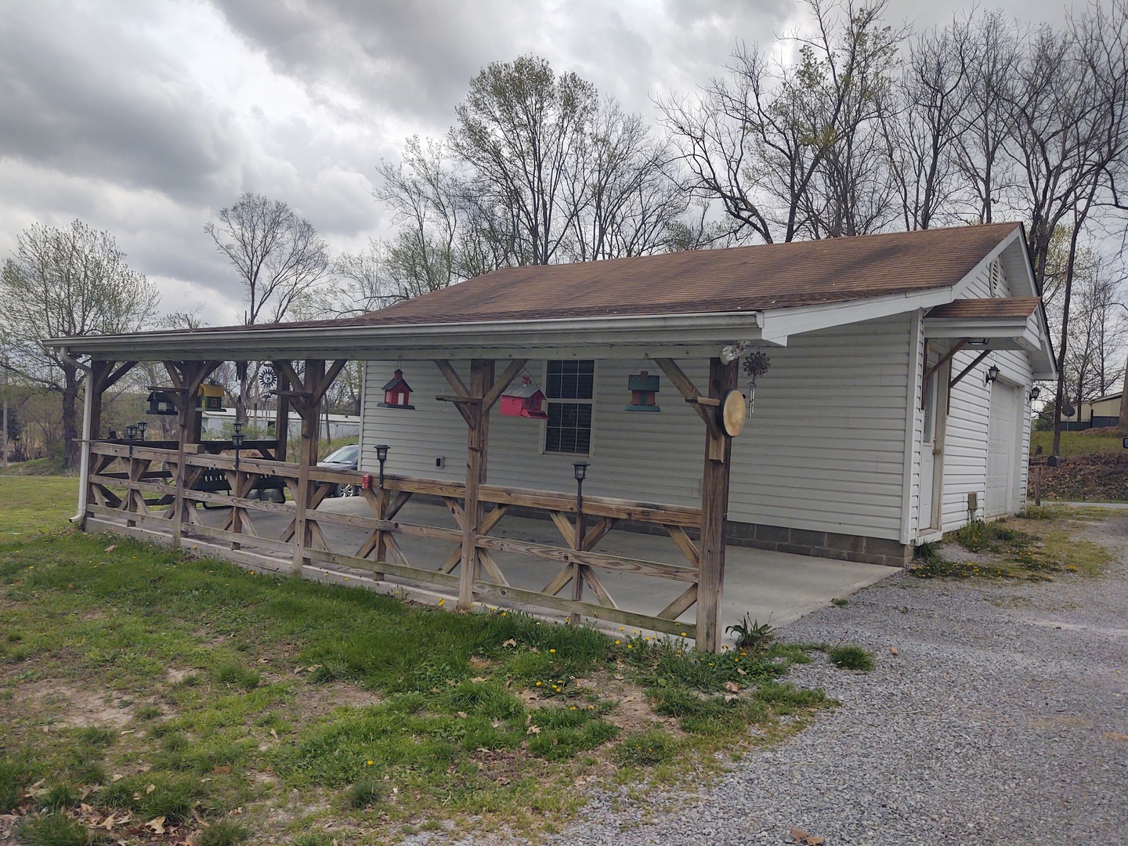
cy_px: 423
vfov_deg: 51.4
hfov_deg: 65.3
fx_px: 880
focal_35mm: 27
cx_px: 564
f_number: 1.7
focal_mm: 4.75
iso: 100
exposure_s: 1/6547
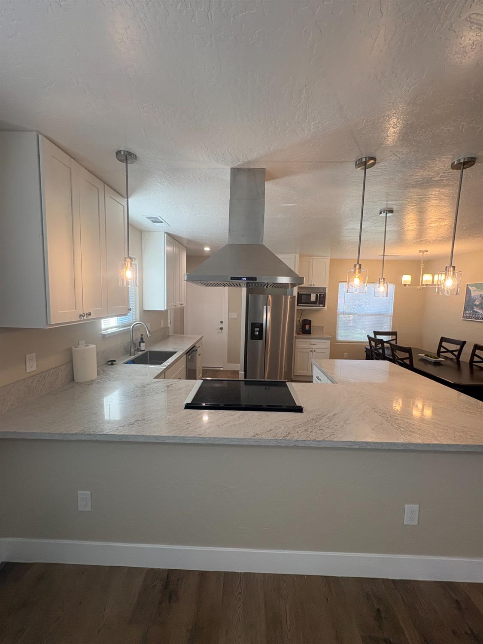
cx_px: 242
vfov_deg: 102.1
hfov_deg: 85.7
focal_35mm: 14
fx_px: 260
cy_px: 322
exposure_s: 1/120
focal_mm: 2.22
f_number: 2.2
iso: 160
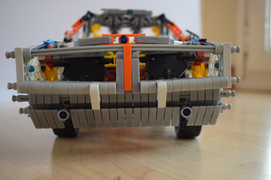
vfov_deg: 30.8
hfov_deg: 45.0
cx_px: 136
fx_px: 327
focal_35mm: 44
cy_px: 90
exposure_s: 1/80
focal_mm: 29
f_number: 4.5
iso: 400
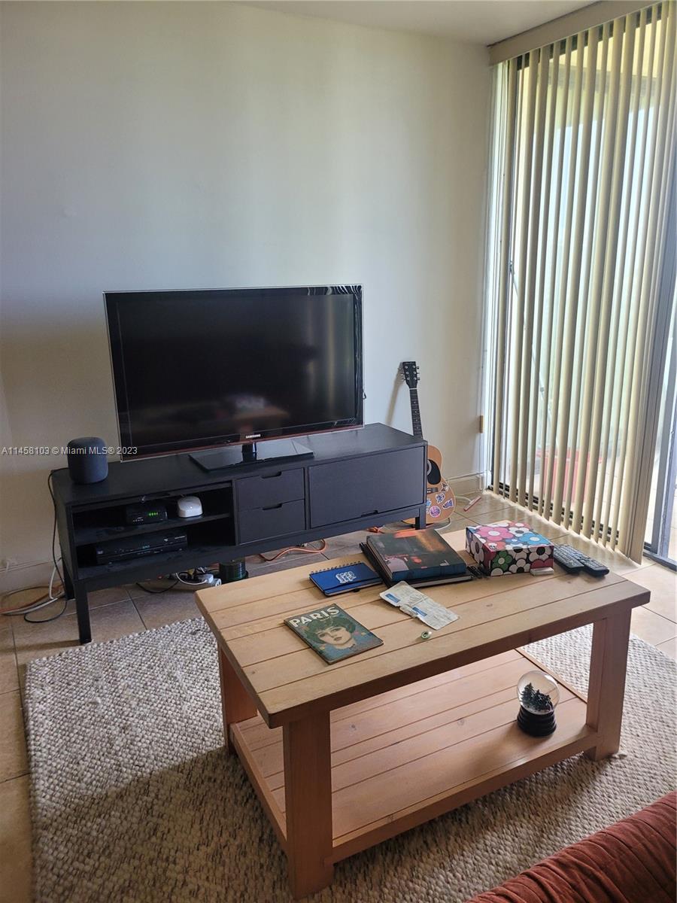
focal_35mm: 26
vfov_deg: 67.3
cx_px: 338
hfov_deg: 53.1
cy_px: 452
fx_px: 678
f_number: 1.8
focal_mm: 5.4
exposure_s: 1/120
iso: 200
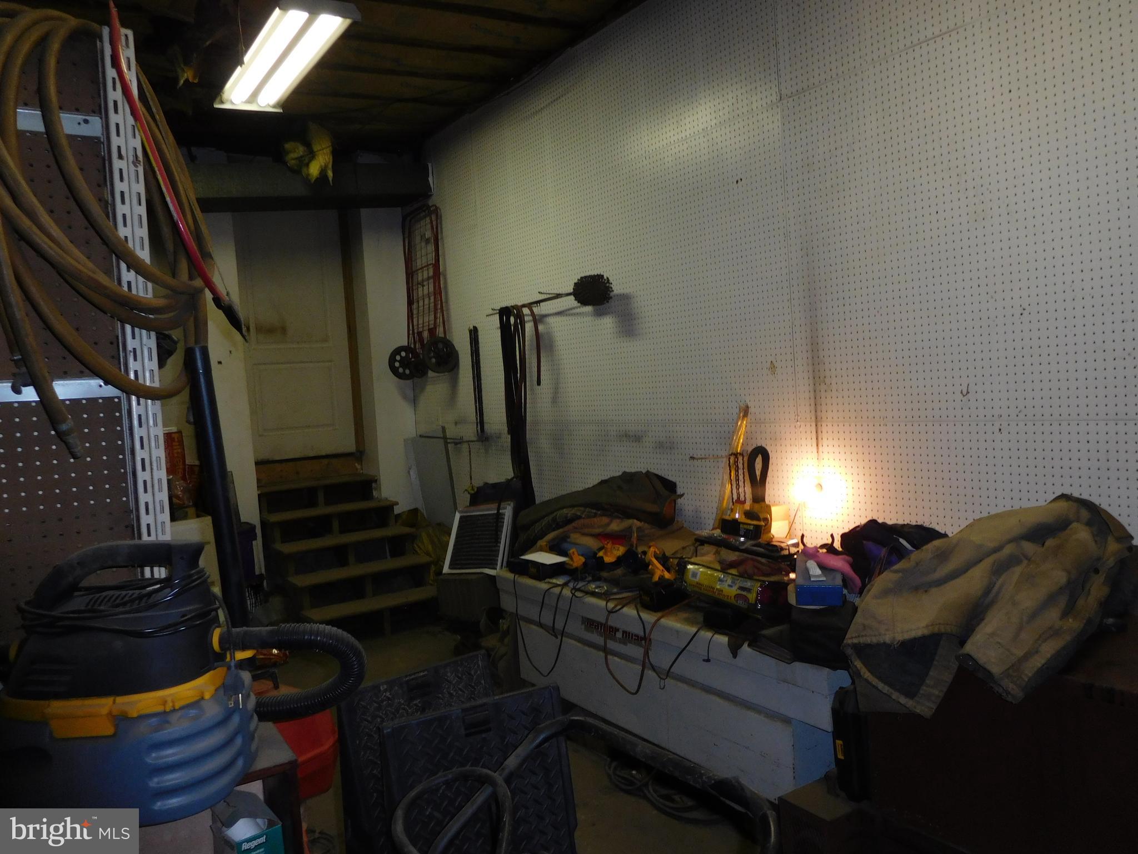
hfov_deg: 69.4
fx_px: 822
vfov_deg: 54.9
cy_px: 427
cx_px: 569
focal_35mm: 25
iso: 200
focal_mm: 4.5
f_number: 3.4
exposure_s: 1/30
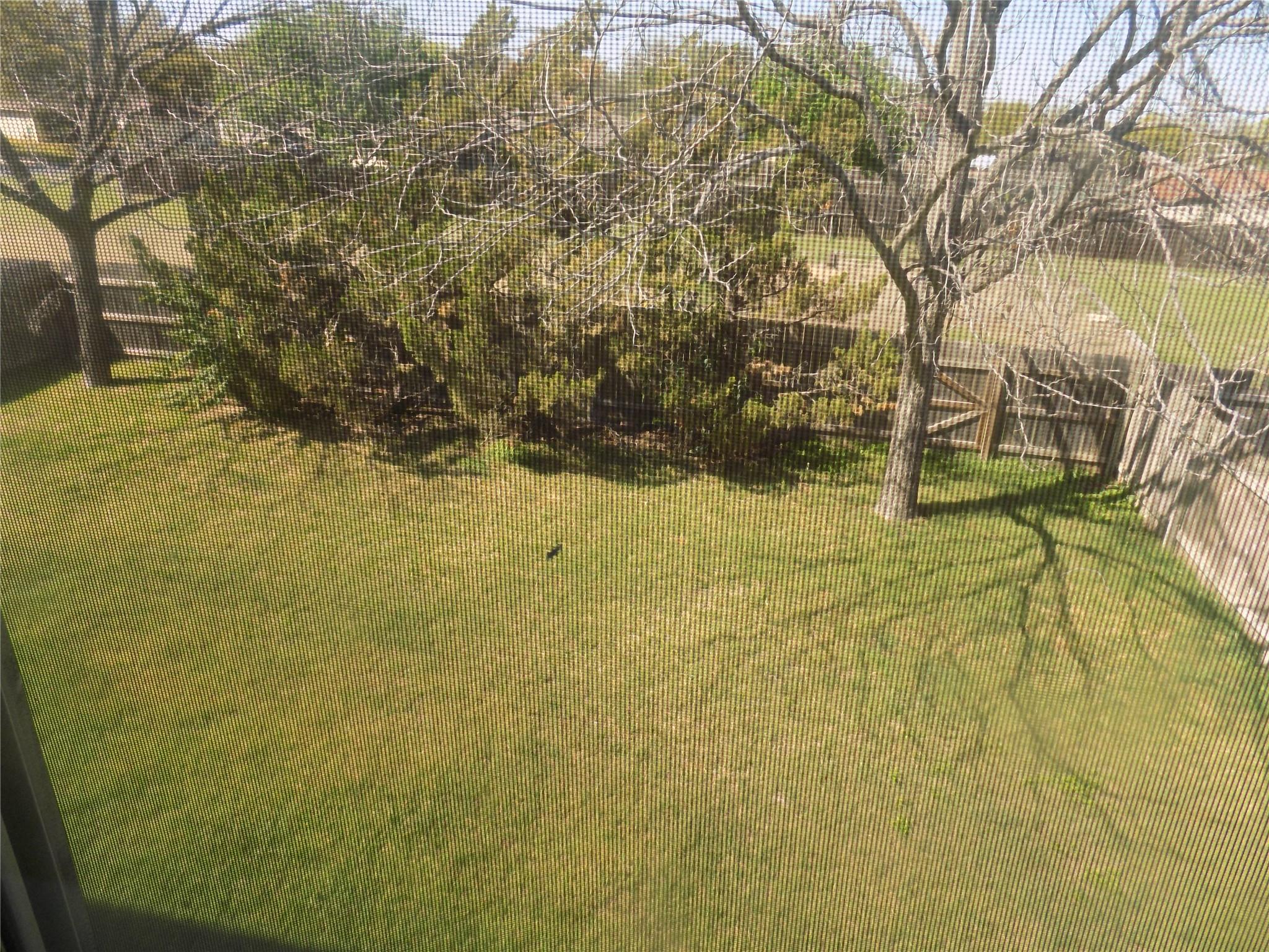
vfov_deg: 58.9
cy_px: 476
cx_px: 634
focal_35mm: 23
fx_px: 843
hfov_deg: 73.9
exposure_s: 1/160
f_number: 3.1
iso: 80
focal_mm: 4
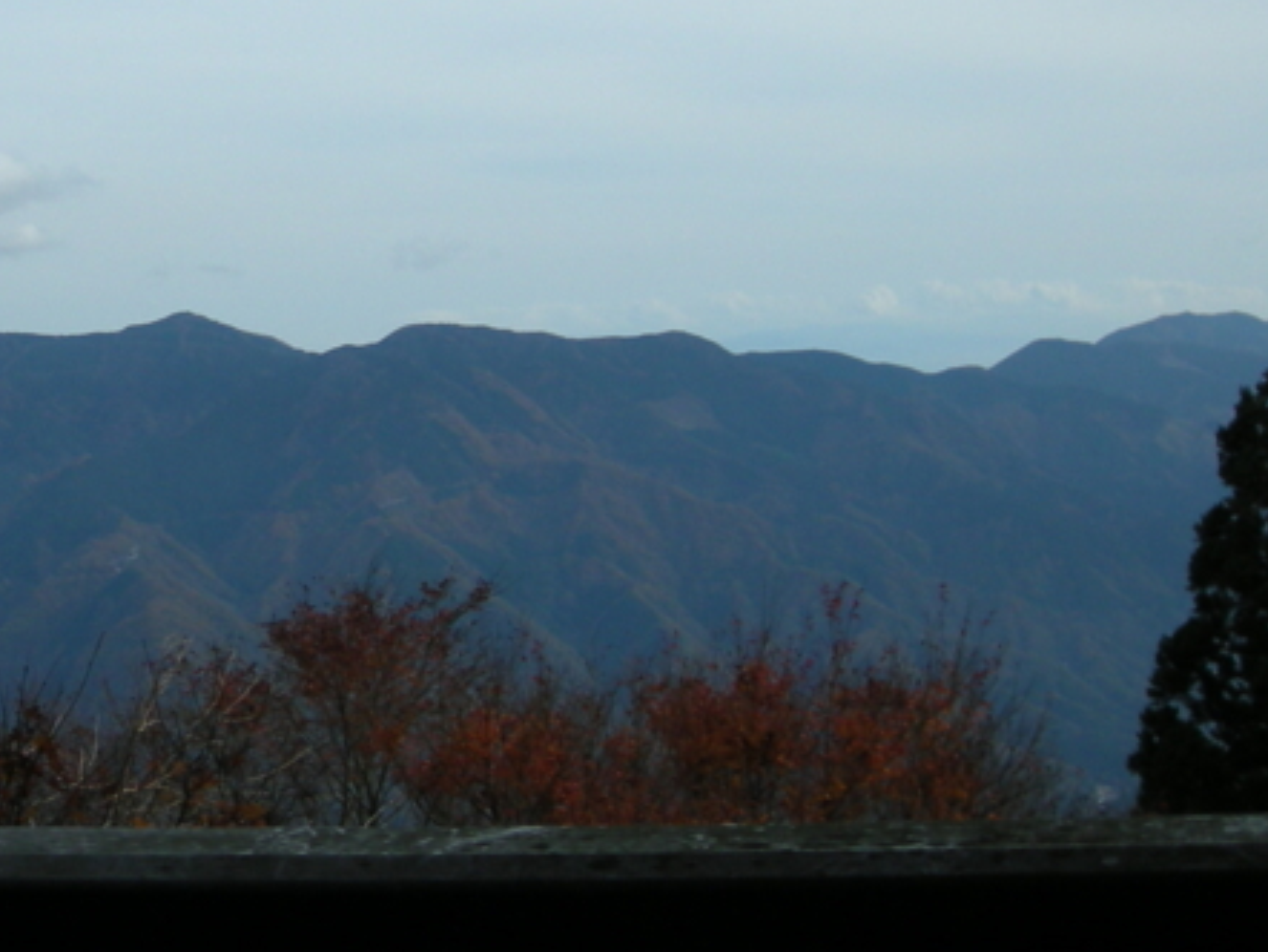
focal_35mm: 81
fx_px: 2969
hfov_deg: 23.4
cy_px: 60
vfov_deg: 17.9
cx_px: 83
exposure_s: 1/272
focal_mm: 5.7
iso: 50
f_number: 5.7
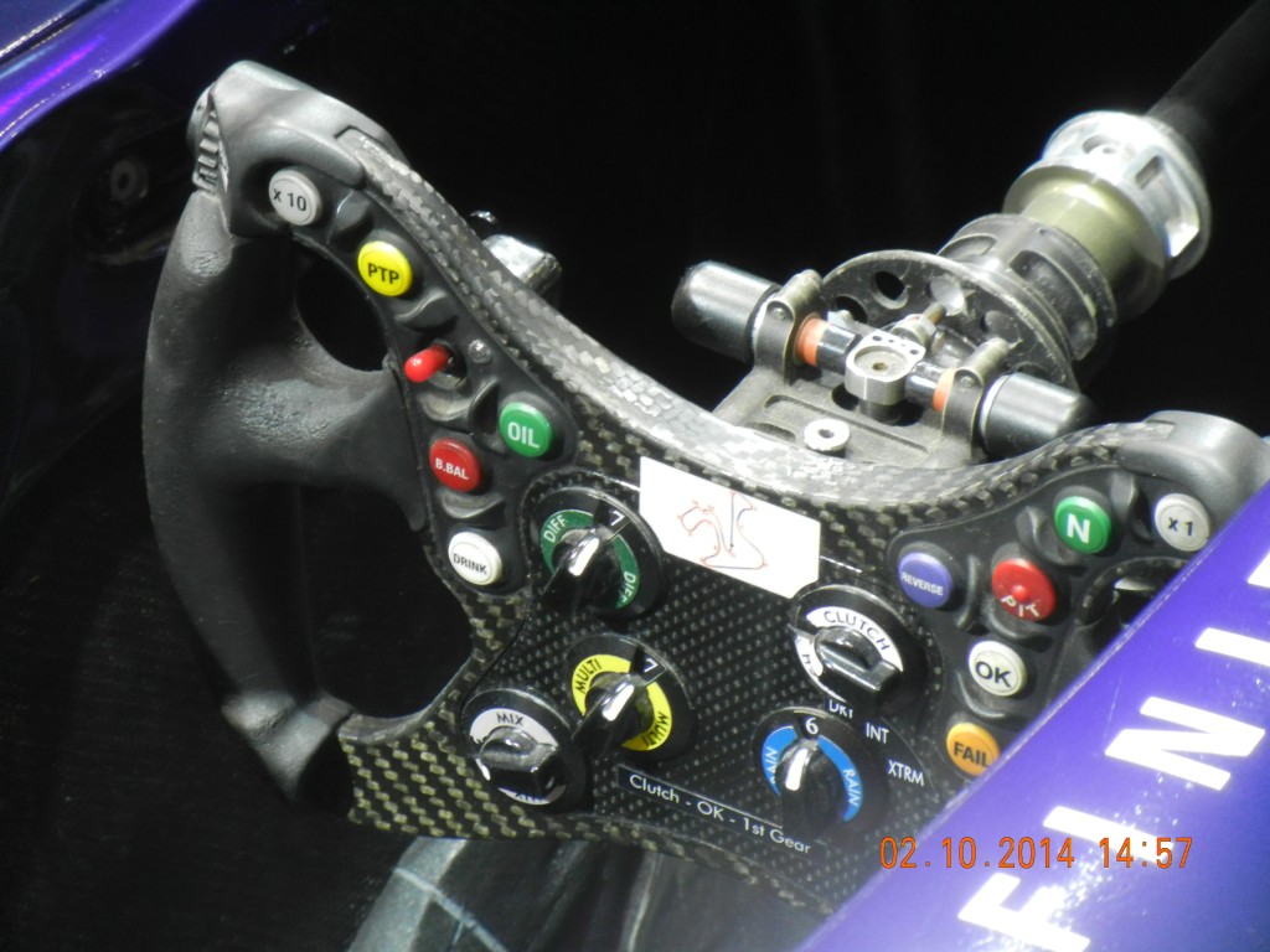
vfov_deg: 6.5
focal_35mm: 229
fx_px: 8402
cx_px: 635
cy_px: 476
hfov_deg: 8.6
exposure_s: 1/13.3
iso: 200
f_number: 4.8
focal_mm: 41.2
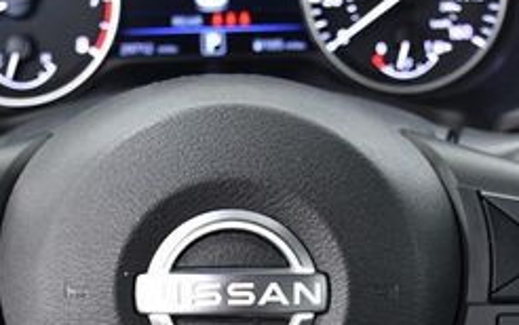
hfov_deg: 23.0
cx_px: 232
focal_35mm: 90
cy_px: 422
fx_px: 1274
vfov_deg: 14.0
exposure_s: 1/100
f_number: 5
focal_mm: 23
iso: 2500
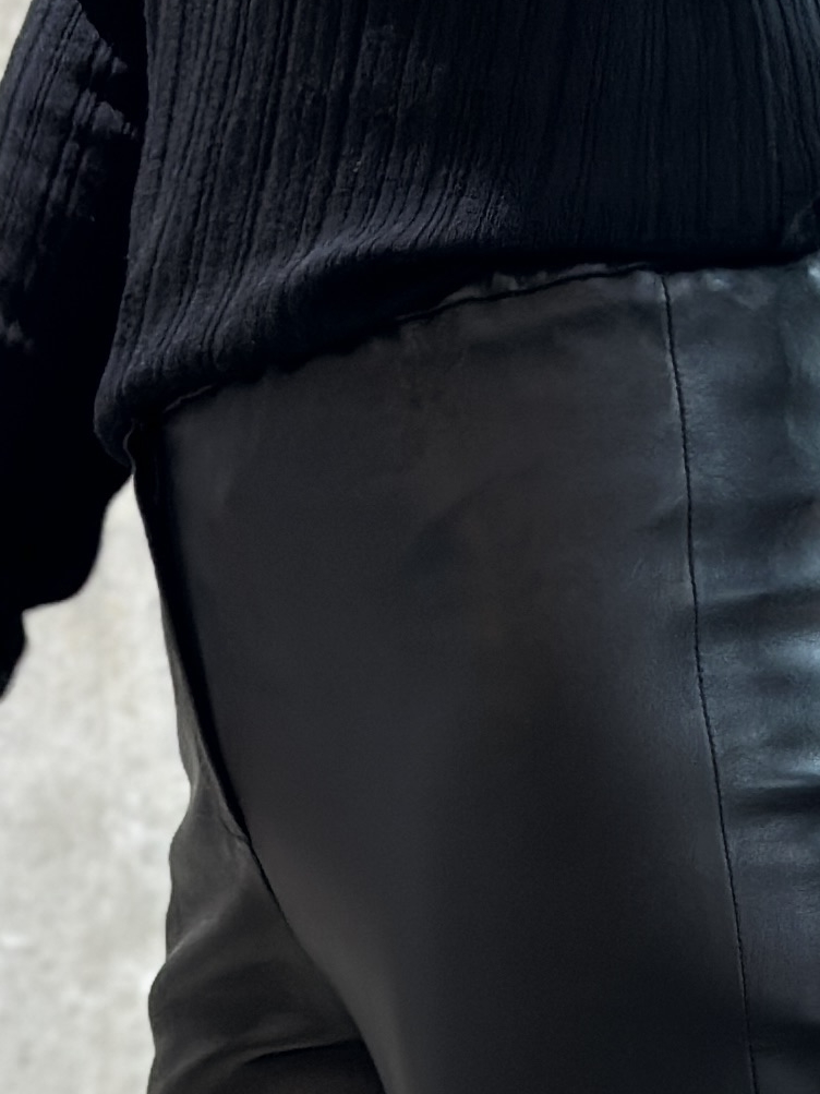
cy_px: 1871
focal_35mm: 193
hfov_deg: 7.7
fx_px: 6097
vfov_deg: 9.8
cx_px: 401
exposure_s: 1/50
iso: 100
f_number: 1.78
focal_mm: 6.86
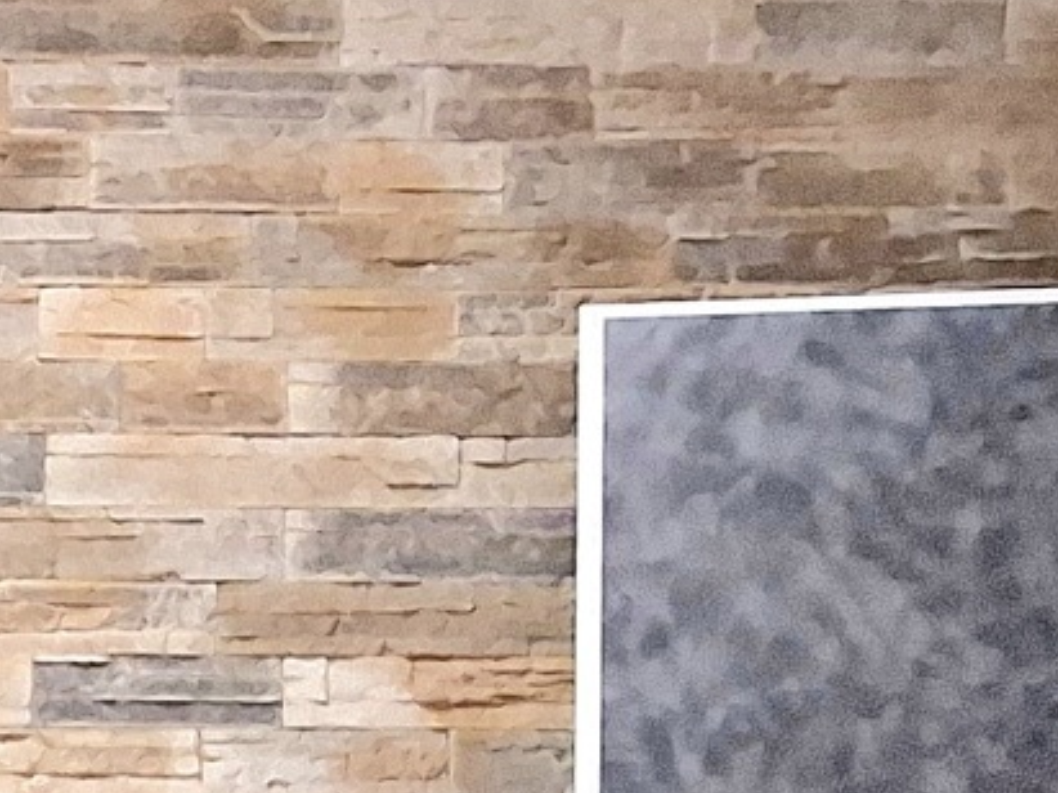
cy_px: 852
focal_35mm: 81
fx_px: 2475
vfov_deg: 17.6
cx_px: -474
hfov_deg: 20.9
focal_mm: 1.74
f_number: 2.2
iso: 400
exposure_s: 1/20
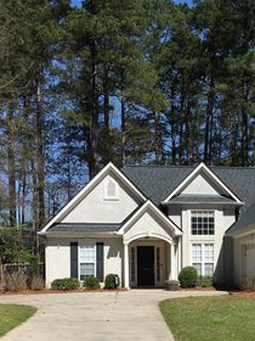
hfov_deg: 20.9
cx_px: 223
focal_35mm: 69
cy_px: 292
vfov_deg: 27.4
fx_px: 678
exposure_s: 1/1923
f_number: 2.2
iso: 25
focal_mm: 4.15
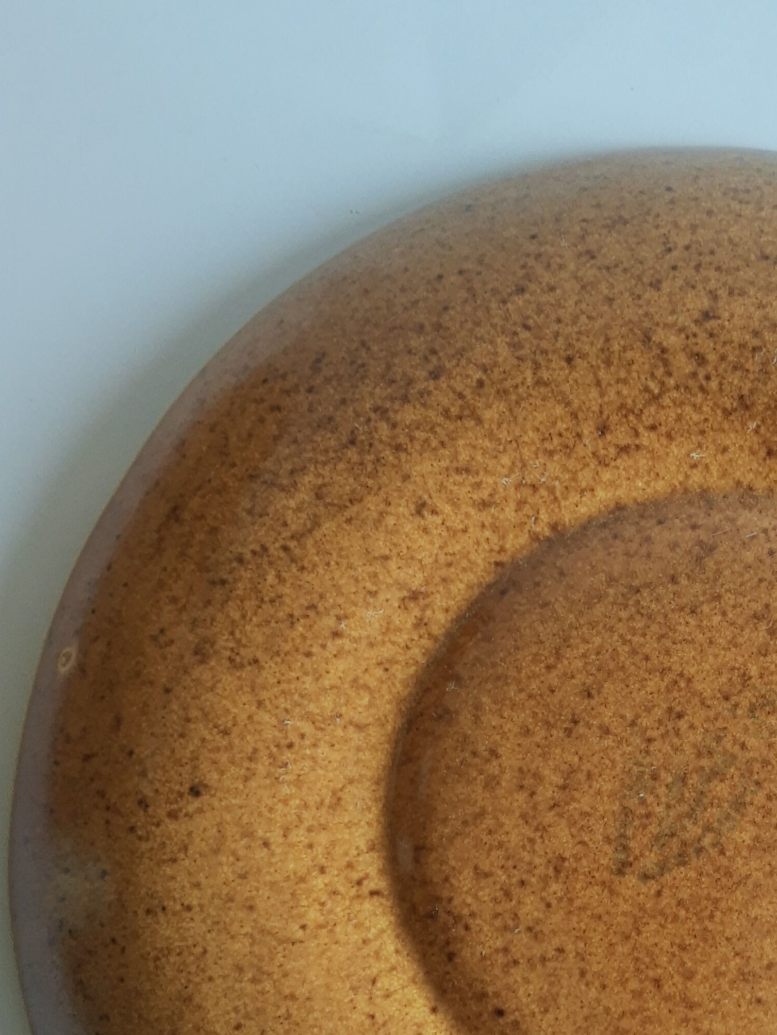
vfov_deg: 35.4
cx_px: 695
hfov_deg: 26.6
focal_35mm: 53
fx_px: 1586
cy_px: 773
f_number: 1.8
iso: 74
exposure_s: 1/100
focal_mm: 3.95
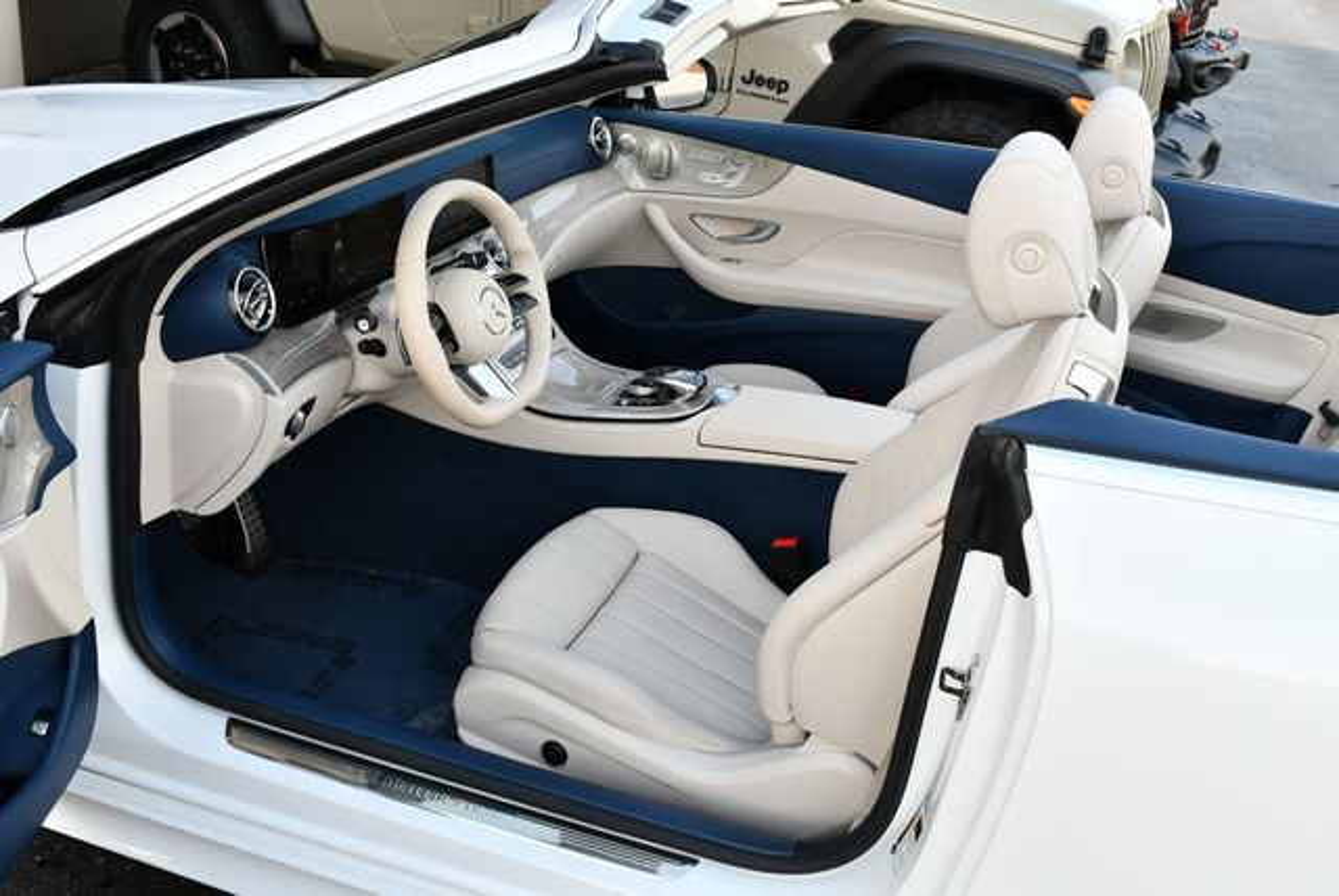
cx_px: 670
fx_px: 1340
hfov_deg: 53.1
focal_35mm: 36
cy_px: 448
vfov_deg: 36.9
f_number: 5.6
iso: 250
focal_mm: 18
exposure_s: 1/250
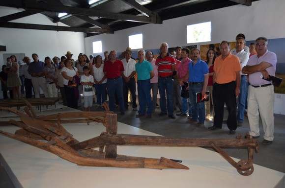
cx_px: 142
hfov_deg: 67.5
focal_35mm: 27
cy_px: 94
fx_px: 213
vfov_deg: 47.7
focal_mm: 18
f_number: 3.5
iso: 400
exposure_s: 1/100
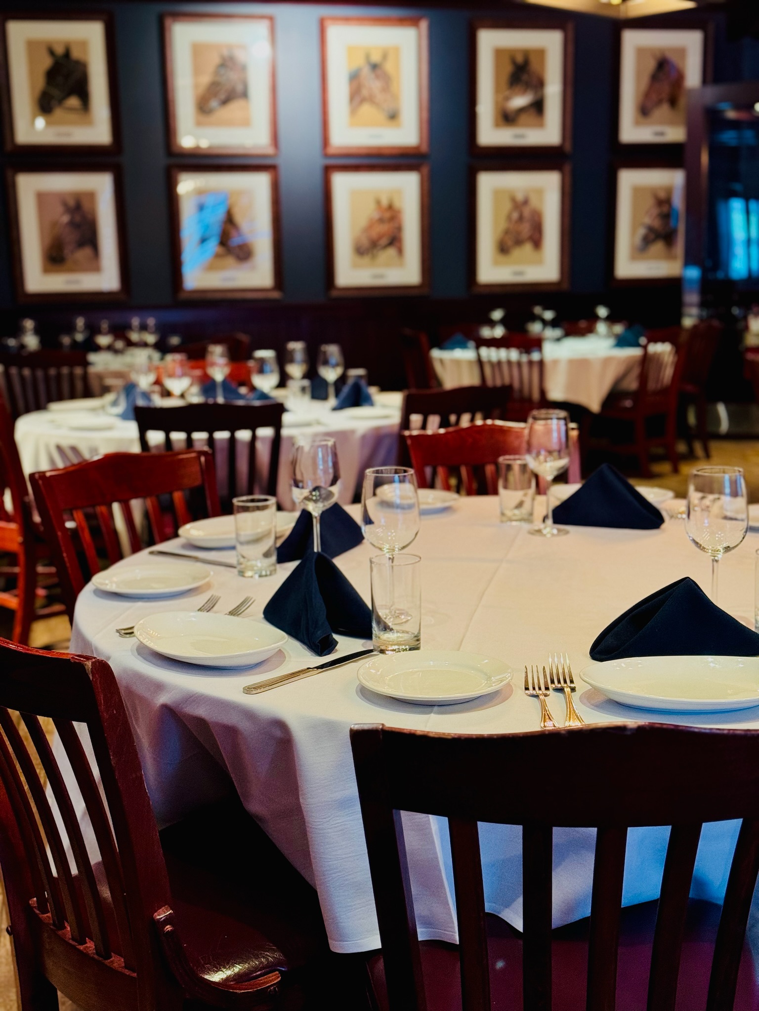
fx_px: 1403
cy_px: 506
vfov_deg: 39.7
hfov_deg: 30.3
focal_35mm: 48
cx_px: 380
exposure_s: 1/40
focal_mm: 6.76
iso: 500
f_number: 1.78
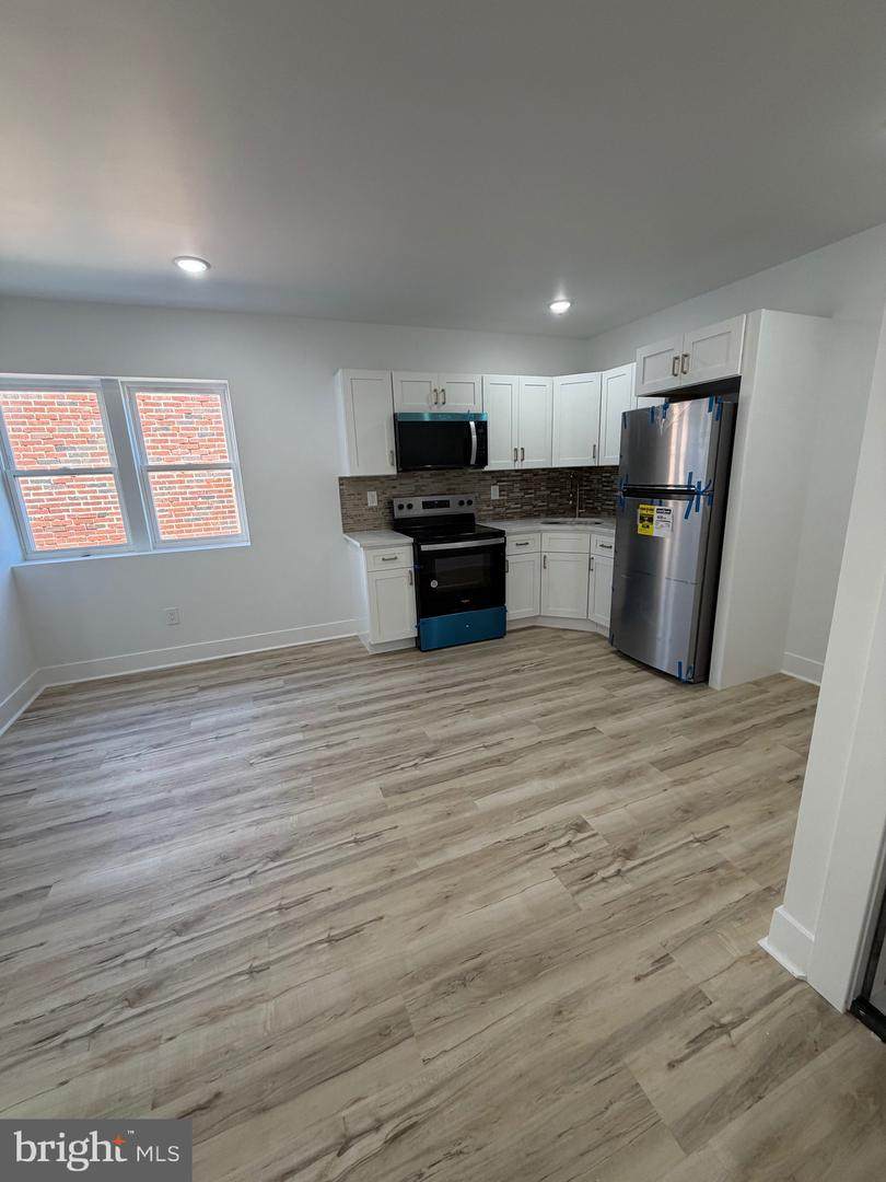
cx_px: 443
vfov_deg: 102.1
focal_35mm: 14
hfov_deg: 85.7
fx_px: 478
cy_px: 591
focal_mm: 2.22
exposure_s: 1/120
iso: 160
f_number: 2.2
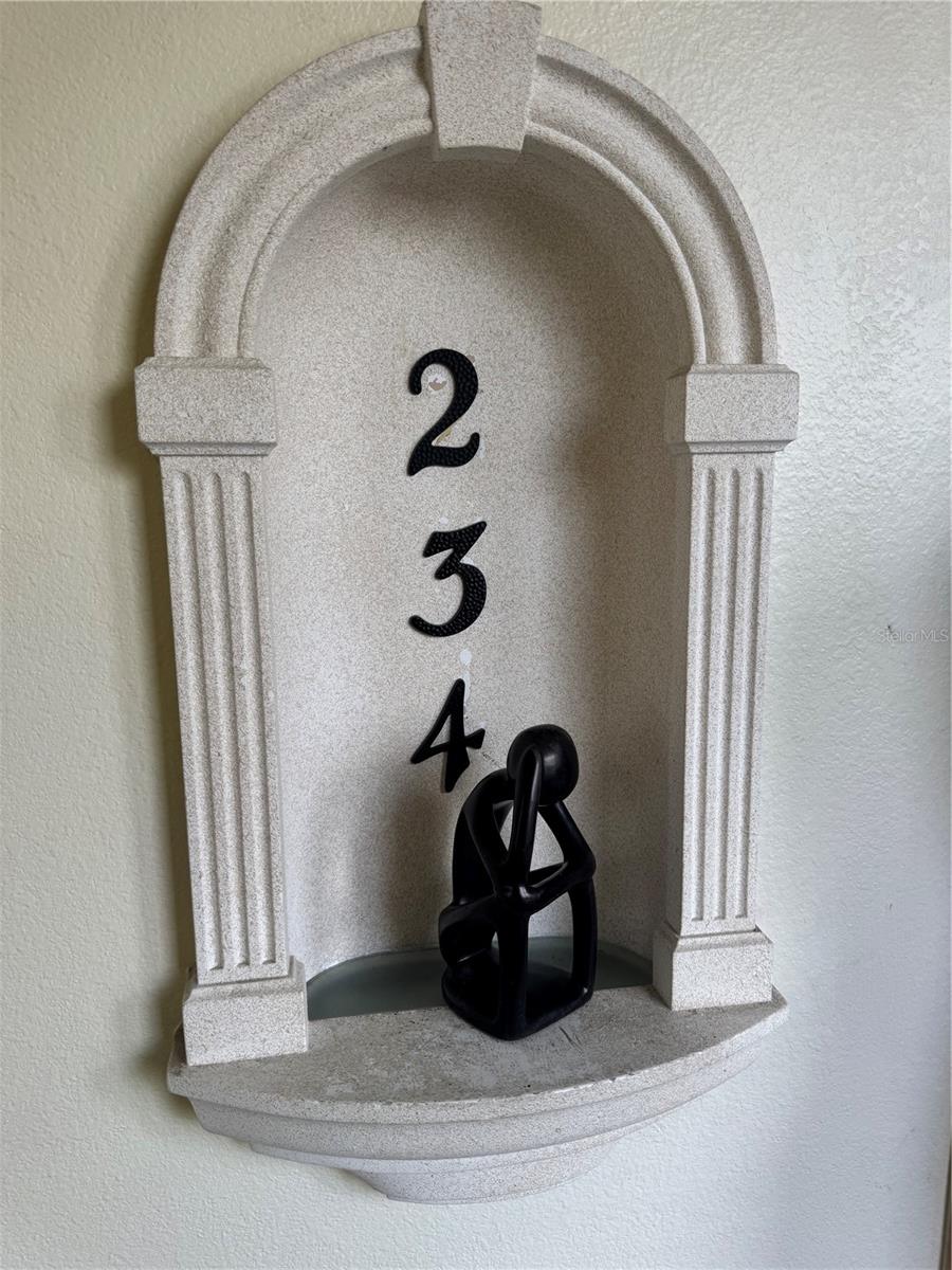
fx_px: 880
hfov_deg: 56.8
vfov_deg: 71.6
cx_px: 476
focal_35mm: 24
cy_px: 635
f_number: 1.78
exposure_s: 1/366
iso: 80
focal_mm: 6.76
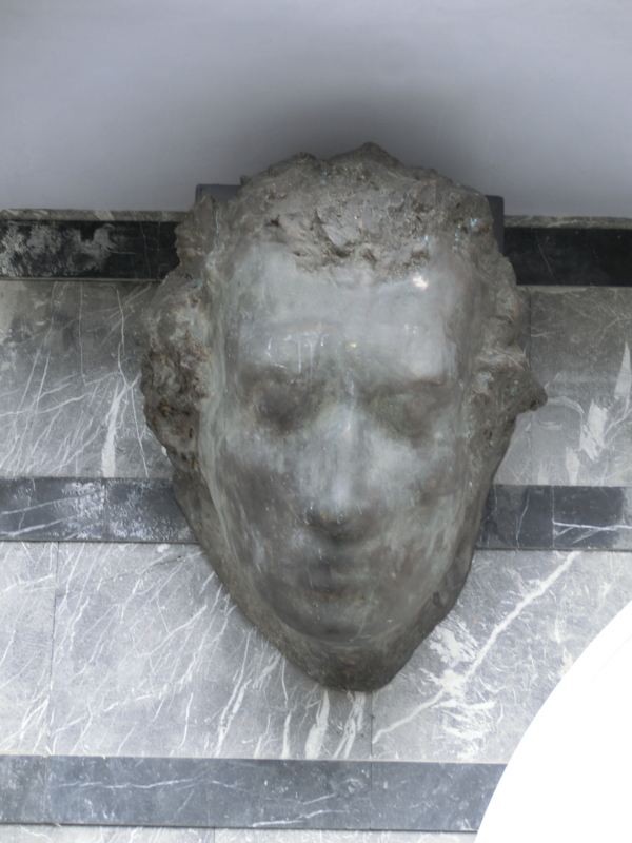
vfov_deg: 14.3
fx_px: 3359
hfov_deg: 10.7
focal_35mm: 138
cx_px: 316
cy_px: 422
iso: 100
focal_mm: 24.39
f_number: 5.8
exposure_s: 1/80
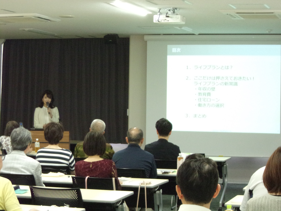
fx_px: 877
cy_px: 106
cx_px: 140
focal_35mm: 108
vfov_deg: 13.7
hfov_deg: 18.2
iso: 800
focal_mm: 19.6
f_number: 6.6
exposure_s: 1/23
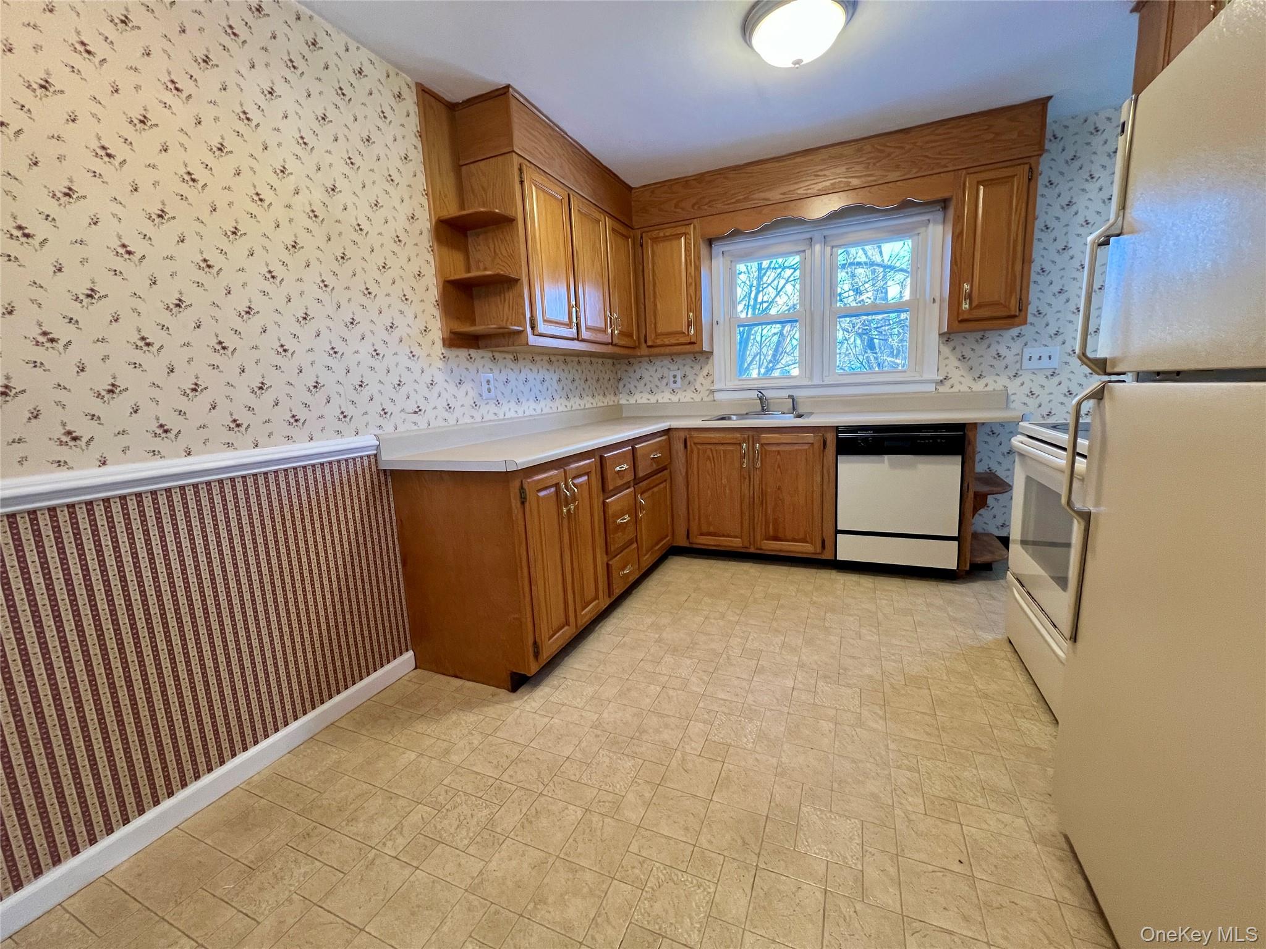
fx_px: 475
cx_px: 633
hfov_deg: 106.2
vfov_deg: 89.9
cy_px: 474
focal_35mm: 13
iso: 250
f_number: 1.8
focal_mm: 1.57
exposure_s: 1/120
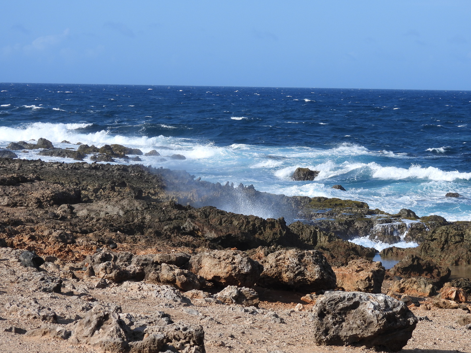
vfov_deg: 16.1
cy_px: 164
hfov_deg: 21.3
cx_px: 254
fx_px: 1252
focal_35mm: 92
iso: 100
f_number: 4
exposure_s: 1/1250
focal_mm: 15.2
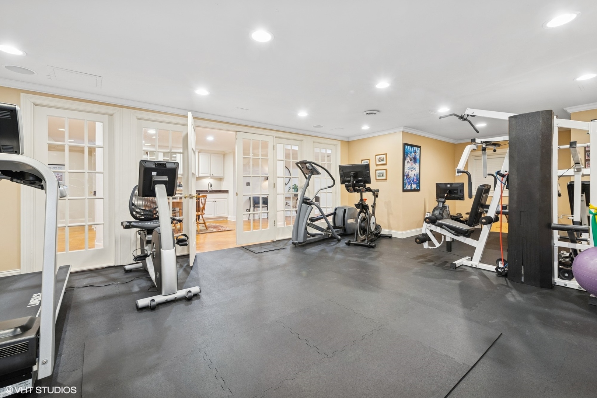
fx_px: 249
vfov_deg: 77.3
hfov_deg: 100.4
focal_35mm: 15
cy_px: 199
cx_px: 298
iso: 200
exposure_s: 1/2
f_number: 9.5
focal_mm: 15
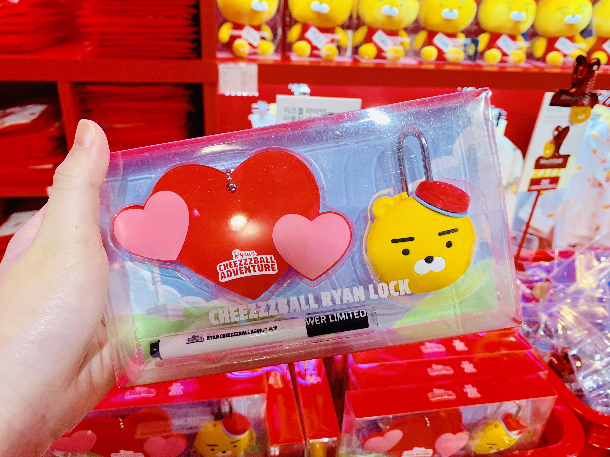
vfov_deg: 53.1
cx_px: 305
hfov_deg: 67.3
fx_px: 458
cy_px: 228
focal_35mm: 26
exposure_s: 1/120
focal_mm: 4.25
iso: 100
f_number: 1.8
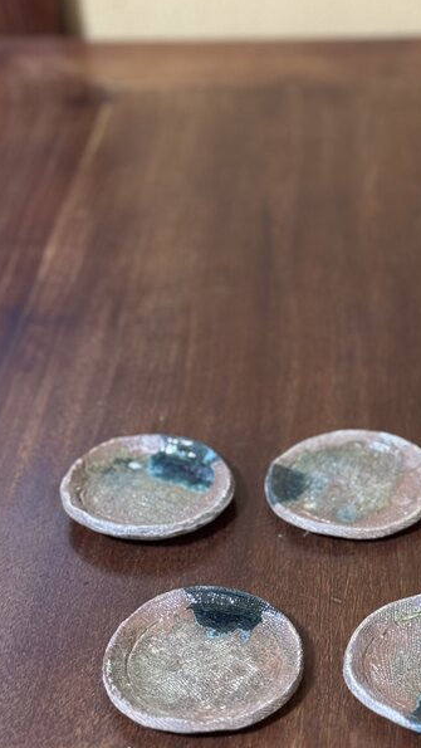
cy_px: 409
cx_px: 376
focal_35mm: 75
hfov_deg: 15.9
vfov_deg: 28.2
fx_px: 1487
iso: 640
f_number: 1.78
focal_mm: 6.76
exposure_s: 1/30
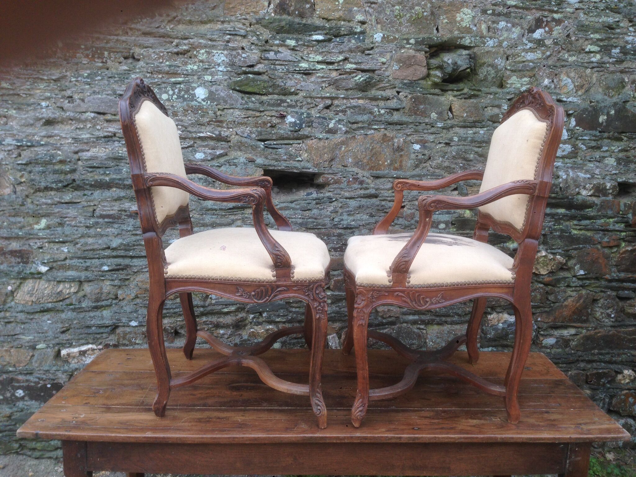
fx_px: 606
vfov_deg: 42.9
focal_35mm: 33
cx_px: 318
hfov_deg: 55.4
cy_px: 238
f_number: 2.4
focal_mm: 4.12
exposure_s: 1/219
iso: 50
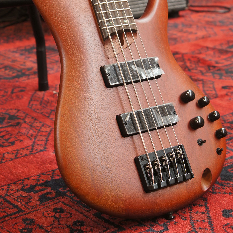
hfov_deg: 19.6
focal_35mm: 89
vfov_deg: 19.5
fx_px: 675
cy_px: 60
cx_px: 115
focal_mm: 45
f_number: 6.3
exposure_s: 1/5
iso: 100
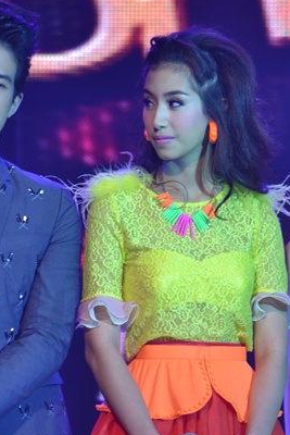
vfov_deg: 3.1
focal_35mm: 658
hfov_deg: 2.1
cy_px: 382
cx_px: 89
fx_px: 7945
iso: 250
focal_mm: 195
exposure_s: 1/40
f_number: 5
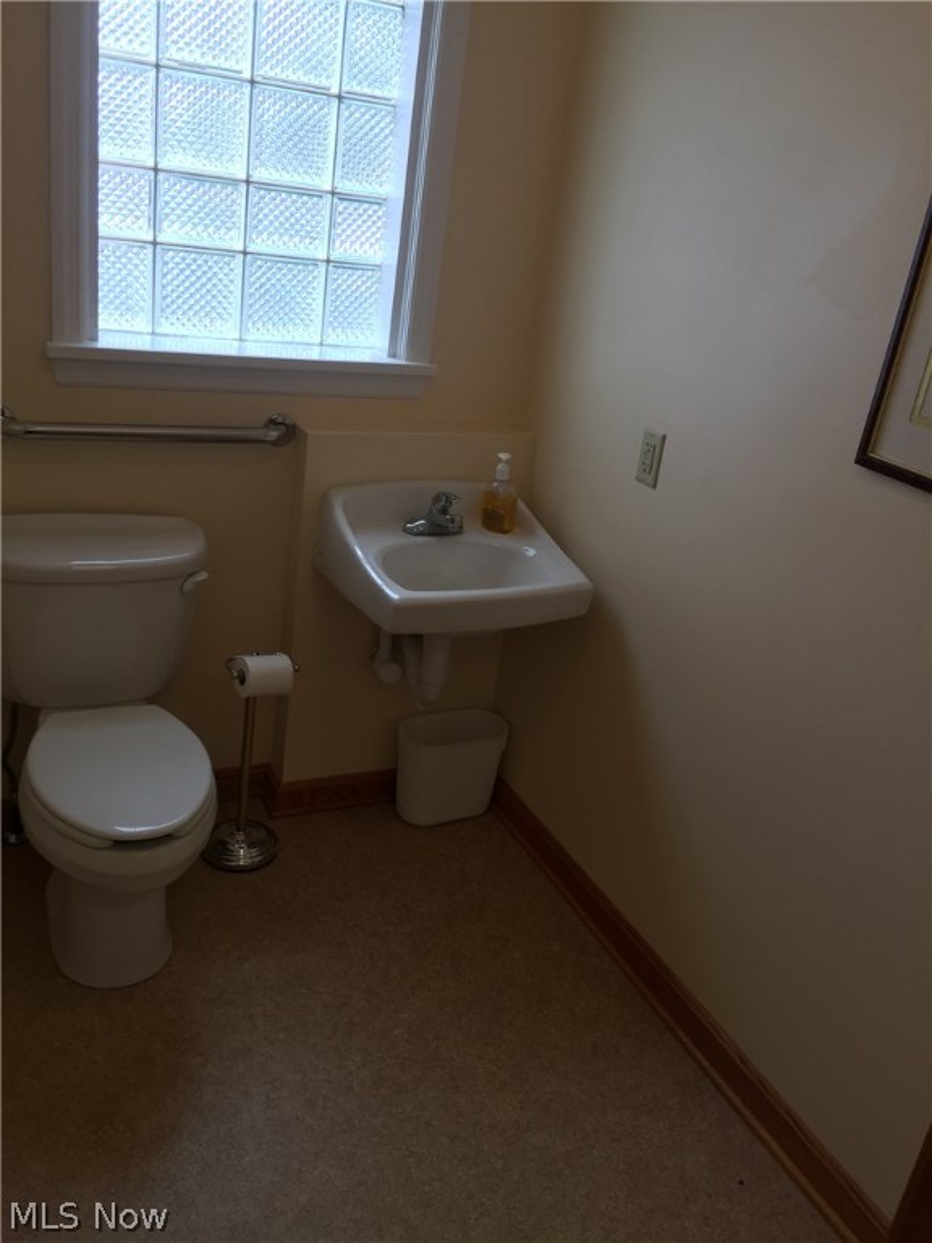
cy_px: 622
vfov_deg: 61.7
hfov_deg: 48.2
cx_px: 466
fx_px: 1041
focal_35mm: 29
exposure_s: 1/120
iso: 32
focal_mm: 4.15
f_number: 2.2
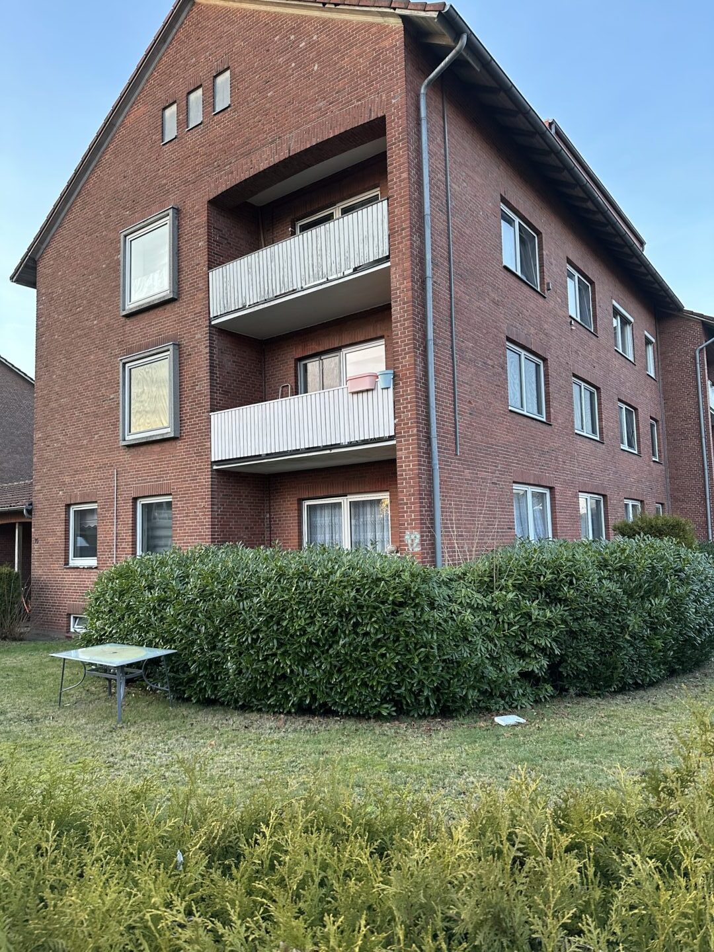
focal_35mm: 24
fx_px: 660
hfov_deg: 56.8
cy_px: 476
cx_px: 357
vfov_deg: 71.6
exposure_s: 1/107
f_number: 1.78
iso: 250
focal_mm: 6.86
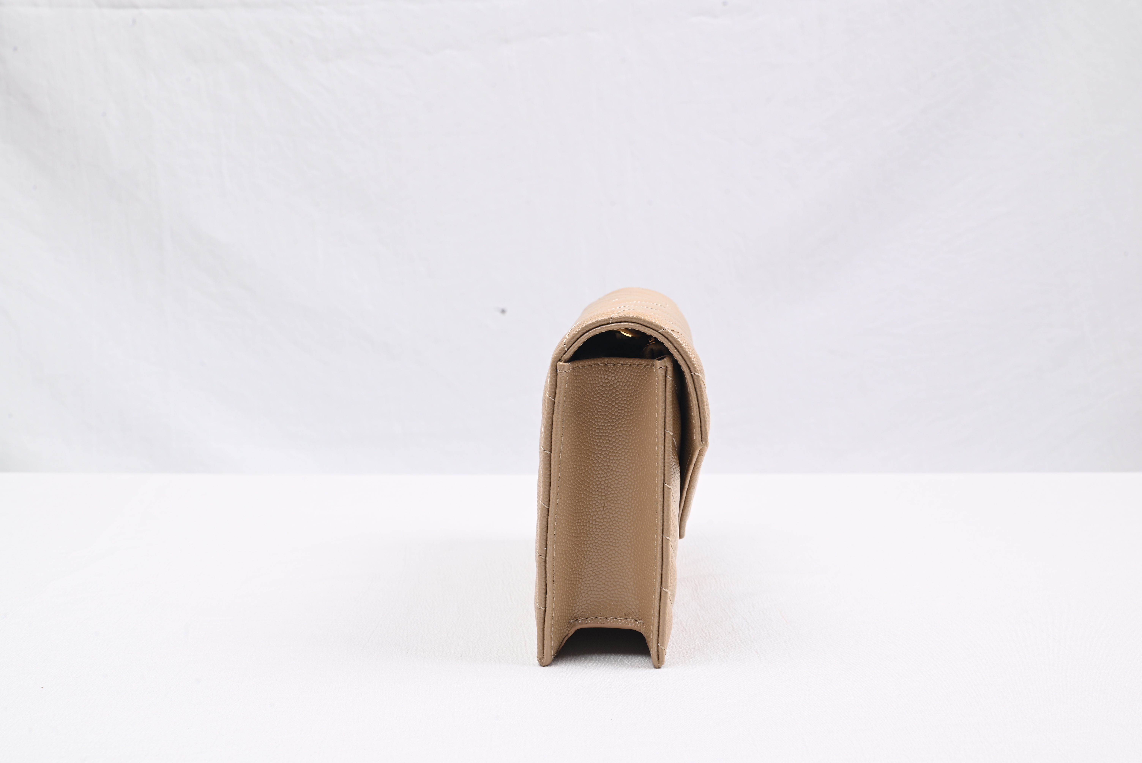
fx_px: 1269
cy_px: 382
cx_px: 571
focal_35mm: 40
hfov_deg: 48.4
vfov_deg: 33.4
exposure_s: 1/2
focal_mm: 40
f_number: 16
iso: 100
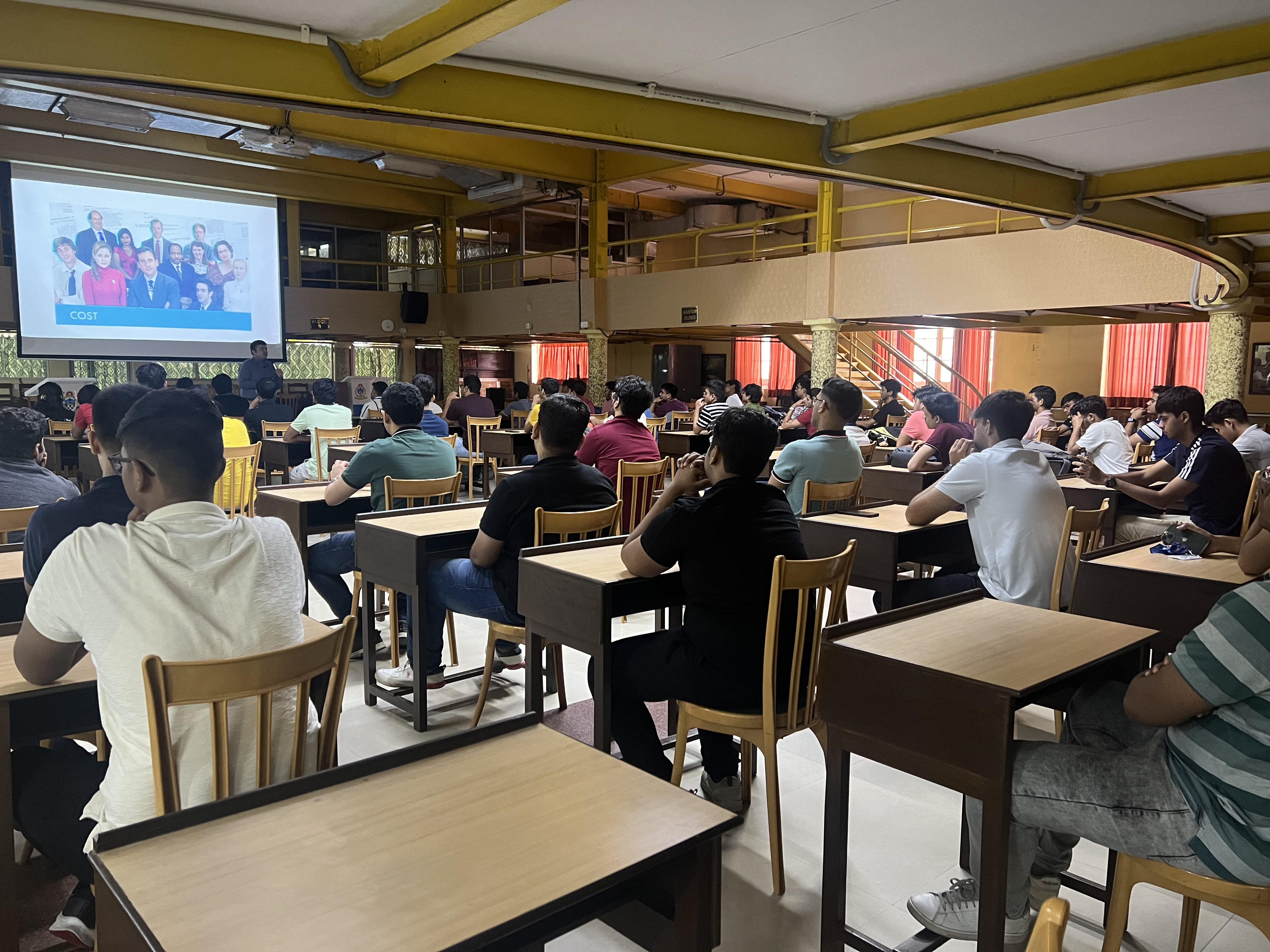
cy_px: 476
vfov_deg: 53.1
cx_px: 635
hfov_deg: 67.3
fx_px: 954
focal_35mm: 26
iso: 400
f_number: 1.5
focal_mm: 5.7
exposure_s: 1/33
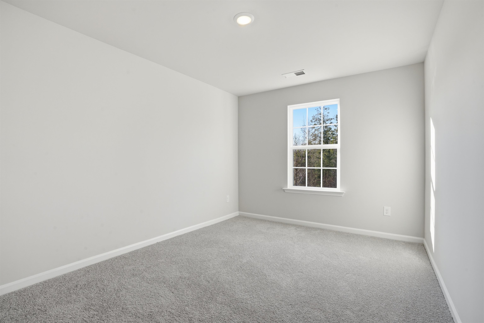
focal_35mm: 16
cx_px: 242
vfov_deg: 73.7
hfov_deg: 96.7
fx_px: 215
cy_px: 162
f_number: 11
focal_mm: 16
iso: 160
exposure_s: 1/200
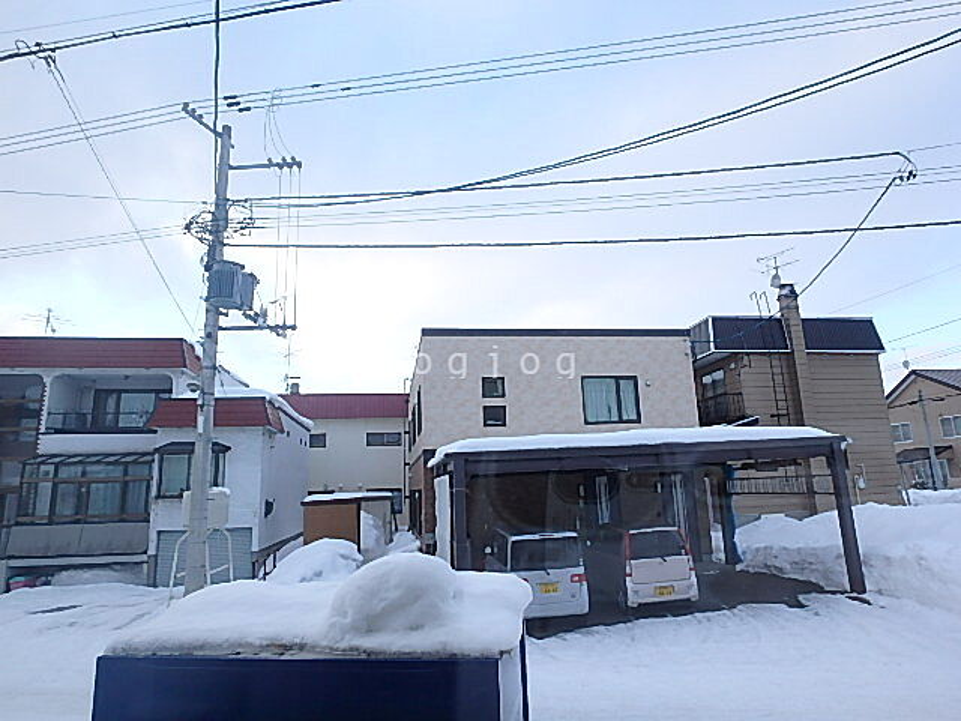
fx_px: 583
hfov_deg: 79.0
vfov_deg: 63.4
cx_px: 480
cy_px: 360
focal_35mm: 21
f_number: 3.5
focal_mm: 3.7
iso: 125
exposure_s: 1/125
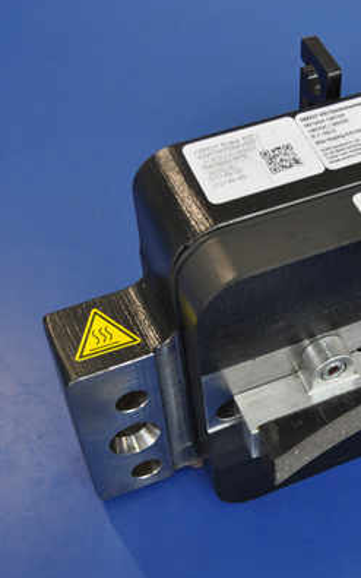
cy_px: 288
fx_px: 1023
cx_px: 355
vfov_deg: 31.5
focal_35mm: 65
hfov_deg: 19.5
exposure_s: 1/80
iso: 400
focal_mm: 28
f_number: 4.5
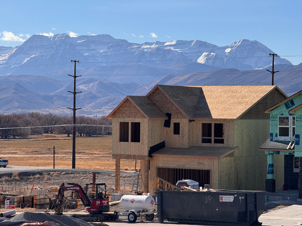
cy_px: 113
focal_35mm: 120
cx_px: 151
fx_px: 1047
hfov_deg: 16.4
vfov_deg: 12.3
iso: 50
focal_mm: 15.66
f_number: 2.8
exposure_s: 1/2083
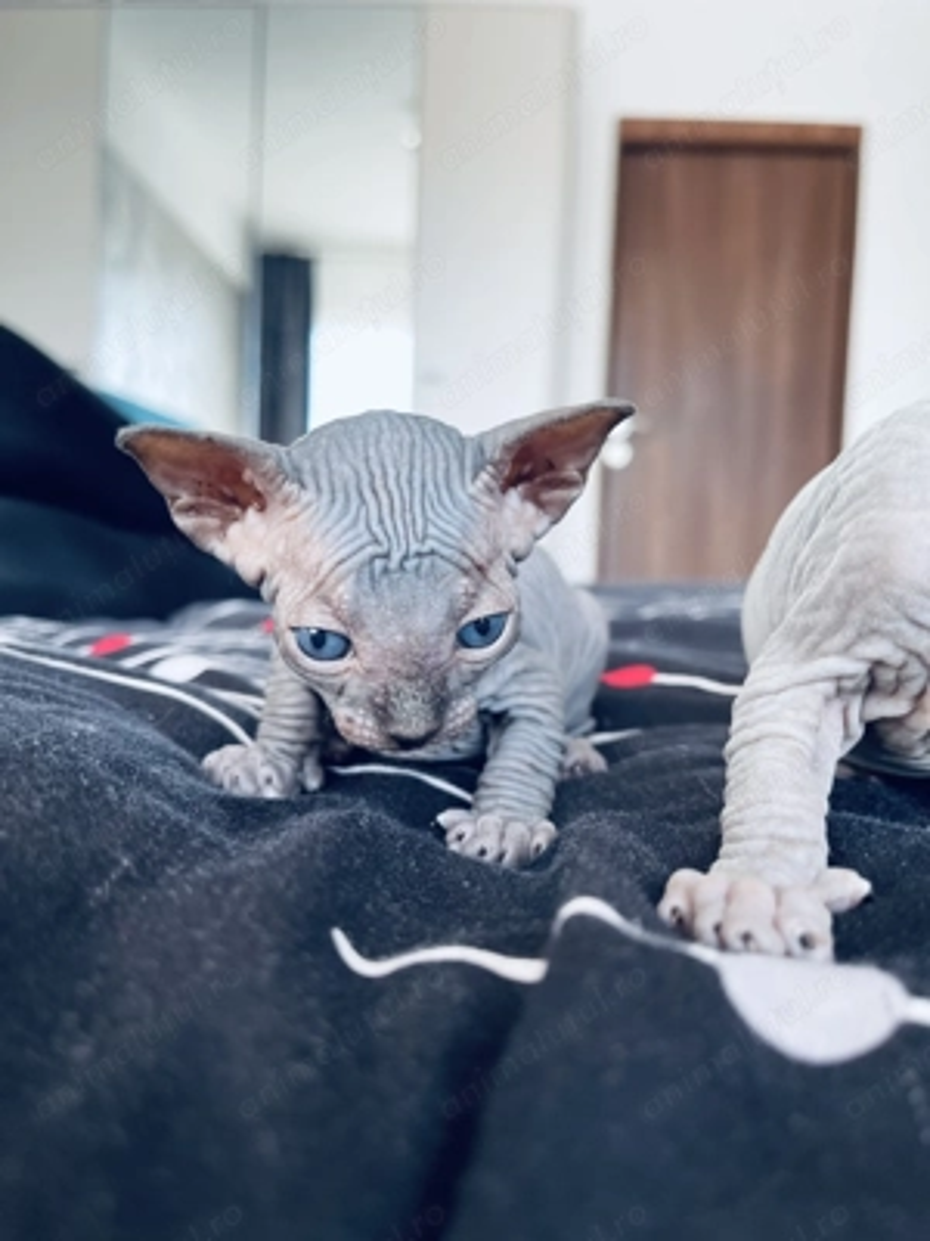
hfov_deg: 54.9
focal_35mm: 25
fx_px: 896
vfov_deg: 69.4
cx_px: 465
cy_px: 620
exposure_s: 1/121
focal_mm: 5.1
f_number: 1.6
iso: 80
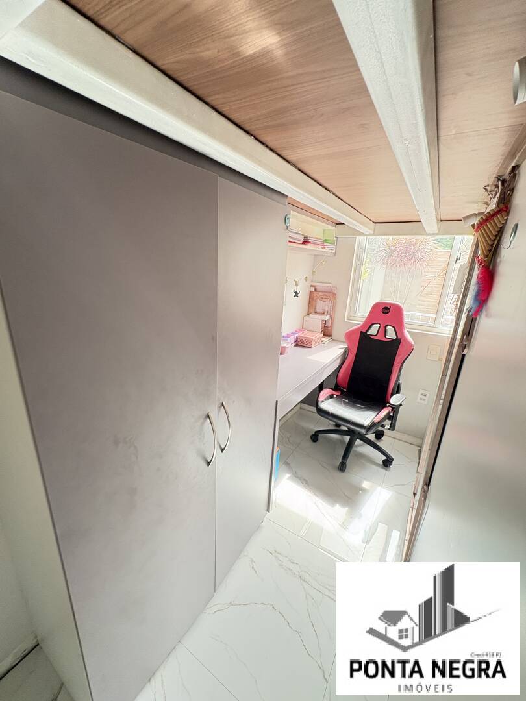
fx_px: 284
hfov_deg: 85.7
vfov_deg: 102.1
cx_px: 263
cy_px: 350
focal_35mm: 14
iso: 320
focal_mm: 2.22
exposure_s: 1/60
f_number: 2.2
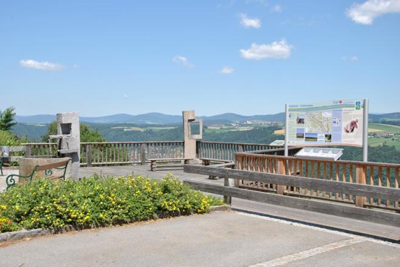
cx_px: 200
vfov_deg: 34.3
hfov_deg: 49.5
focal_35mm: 39
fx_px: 434
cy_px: 134
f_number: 8
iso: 100
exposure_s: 1/250
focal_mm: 26
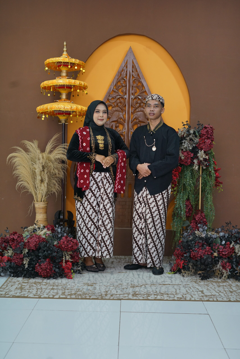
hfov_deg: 27.0
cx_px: 120
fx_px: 500
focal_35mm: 50
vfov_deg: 39.6
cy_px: 180
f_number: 4
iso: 800
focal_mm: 50
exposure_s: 1/160
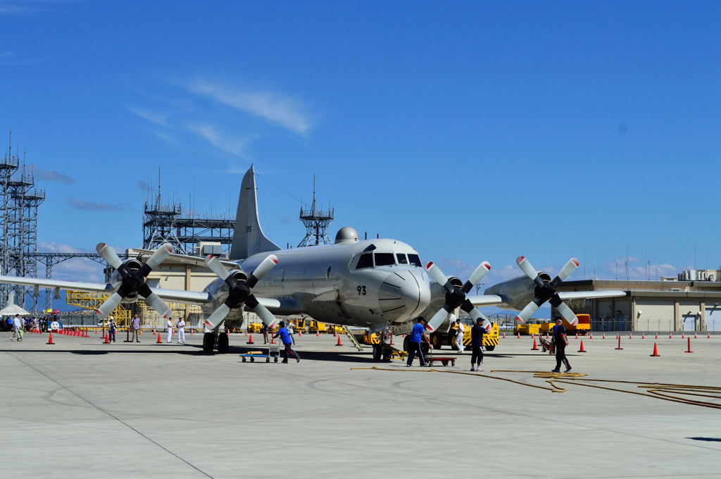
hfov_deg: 33.4
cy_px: 240
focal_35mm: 60
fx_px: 1200
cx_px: 360
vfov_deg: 22.6
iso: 100
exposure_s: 1/400
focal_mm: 40
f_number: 10
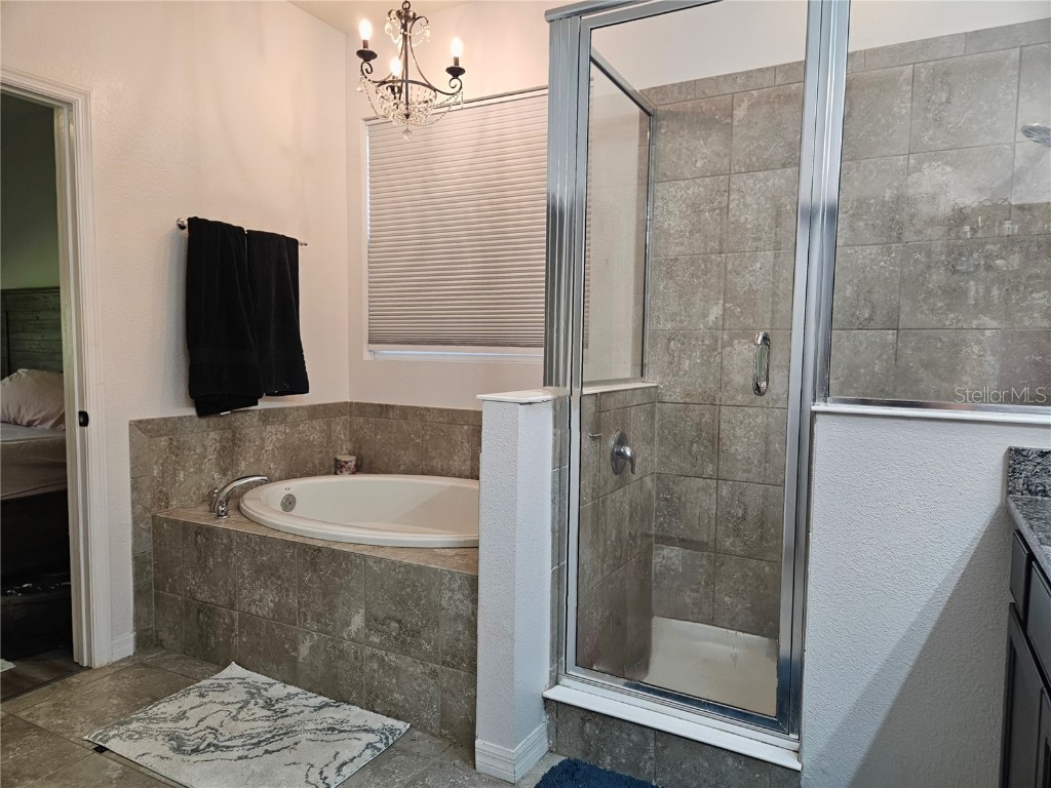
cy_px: 394
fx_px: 698
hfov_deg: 73.9
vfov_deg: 58.9
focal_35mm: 23
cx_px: 526
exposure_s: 1/120
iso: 200
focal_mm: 5.4
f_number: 1.8
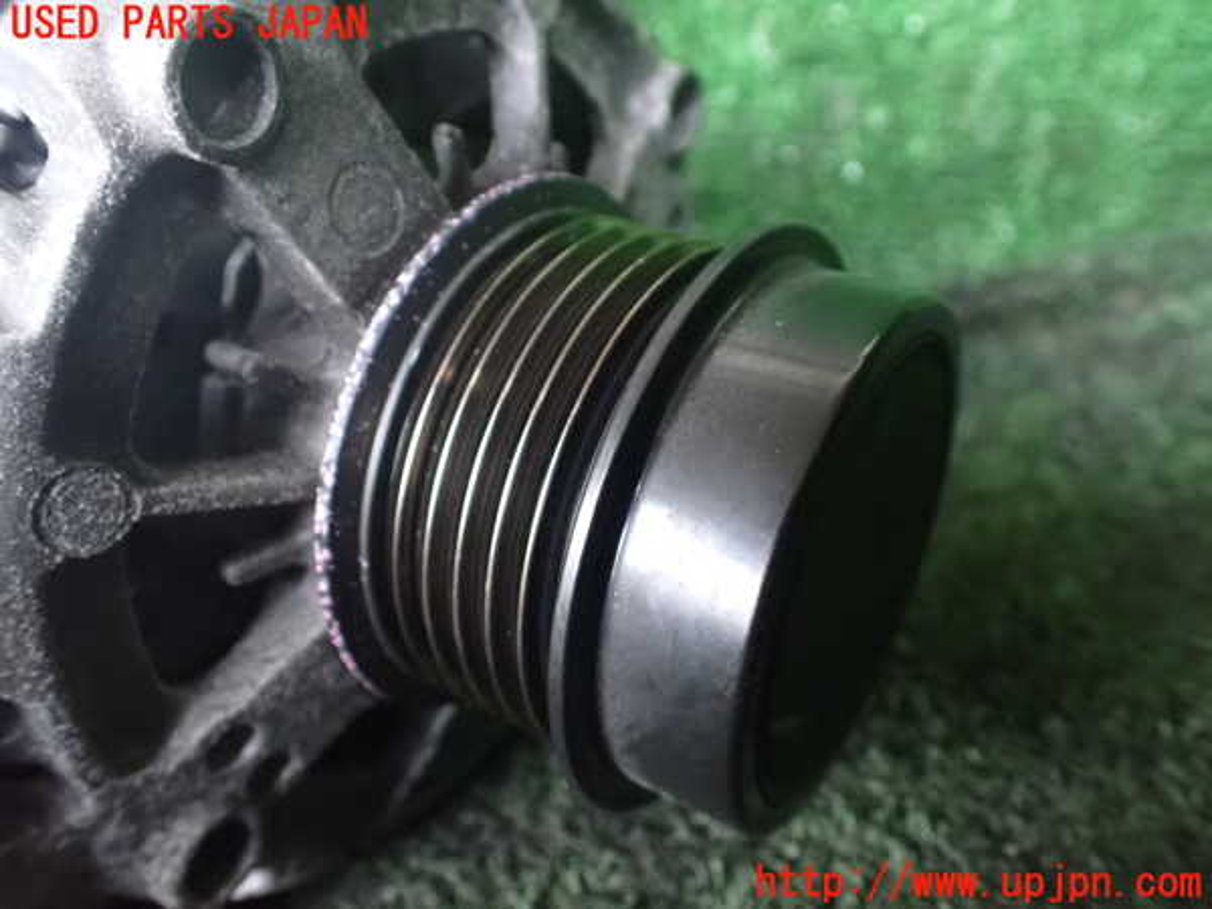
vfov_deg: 46.8
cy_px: 454
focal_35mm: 30
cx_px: 606
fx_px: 1050
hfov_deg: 60.0
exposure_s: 1/30
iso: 1600
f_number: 2.3
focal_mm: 5.4
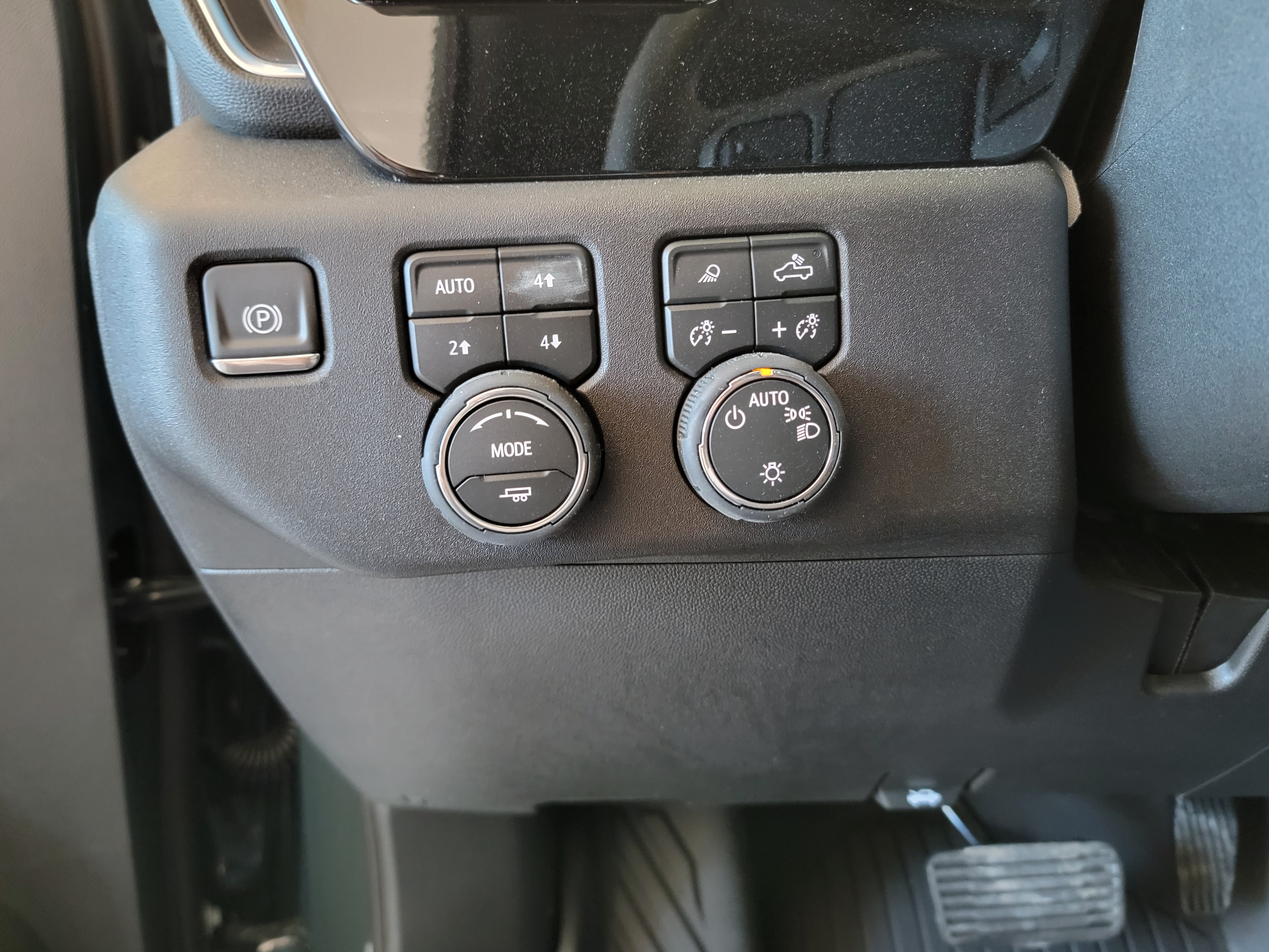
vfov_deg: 54.9
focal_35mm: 25
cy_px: 471
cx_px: 644
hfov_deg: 69.4
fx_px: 916
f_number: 1.8
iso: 800
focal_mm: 6.7
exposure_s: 1/24
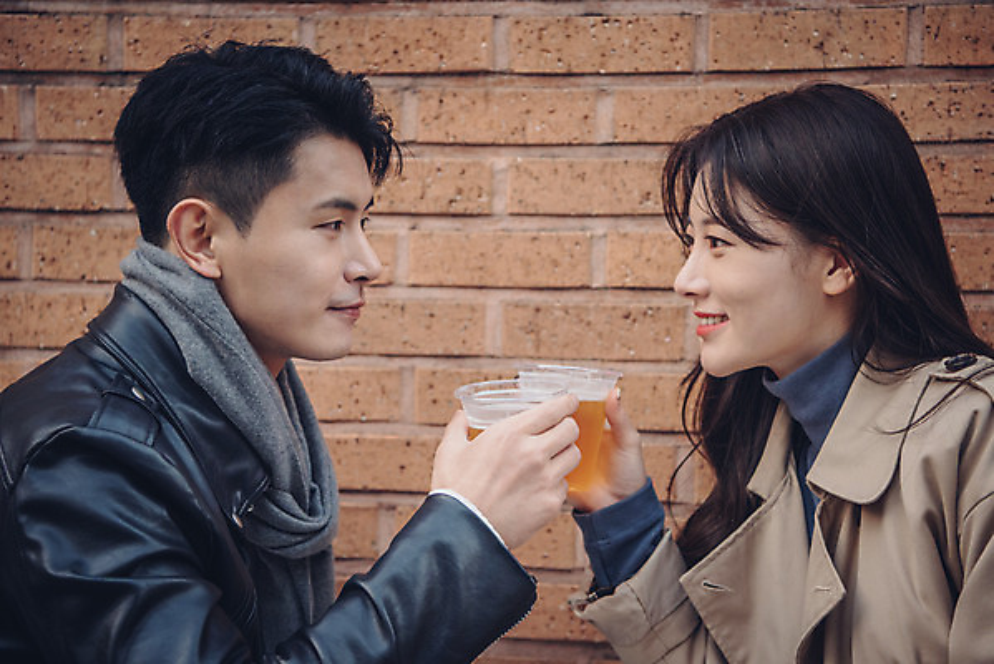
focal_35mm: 60
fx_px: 1657
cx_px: 497
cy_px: 332
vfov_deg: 22.6
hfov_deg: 33.4
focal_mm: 60
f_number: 3.5
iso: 640
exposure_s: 1/80
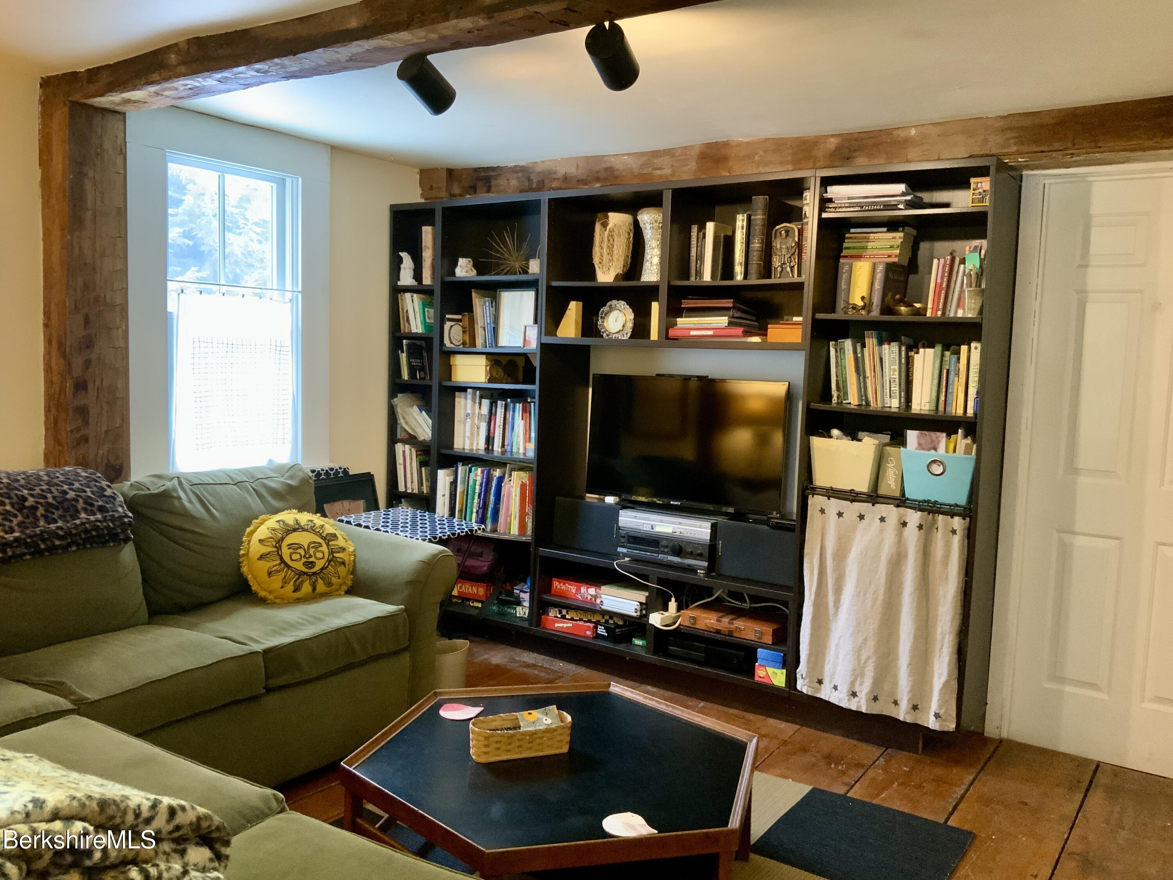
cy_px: 440
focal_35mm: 29
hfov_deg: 61.7
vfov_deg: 48.2
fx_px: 983
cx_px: 586
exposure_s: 1/40
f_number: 1.8
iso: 250
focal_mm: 3
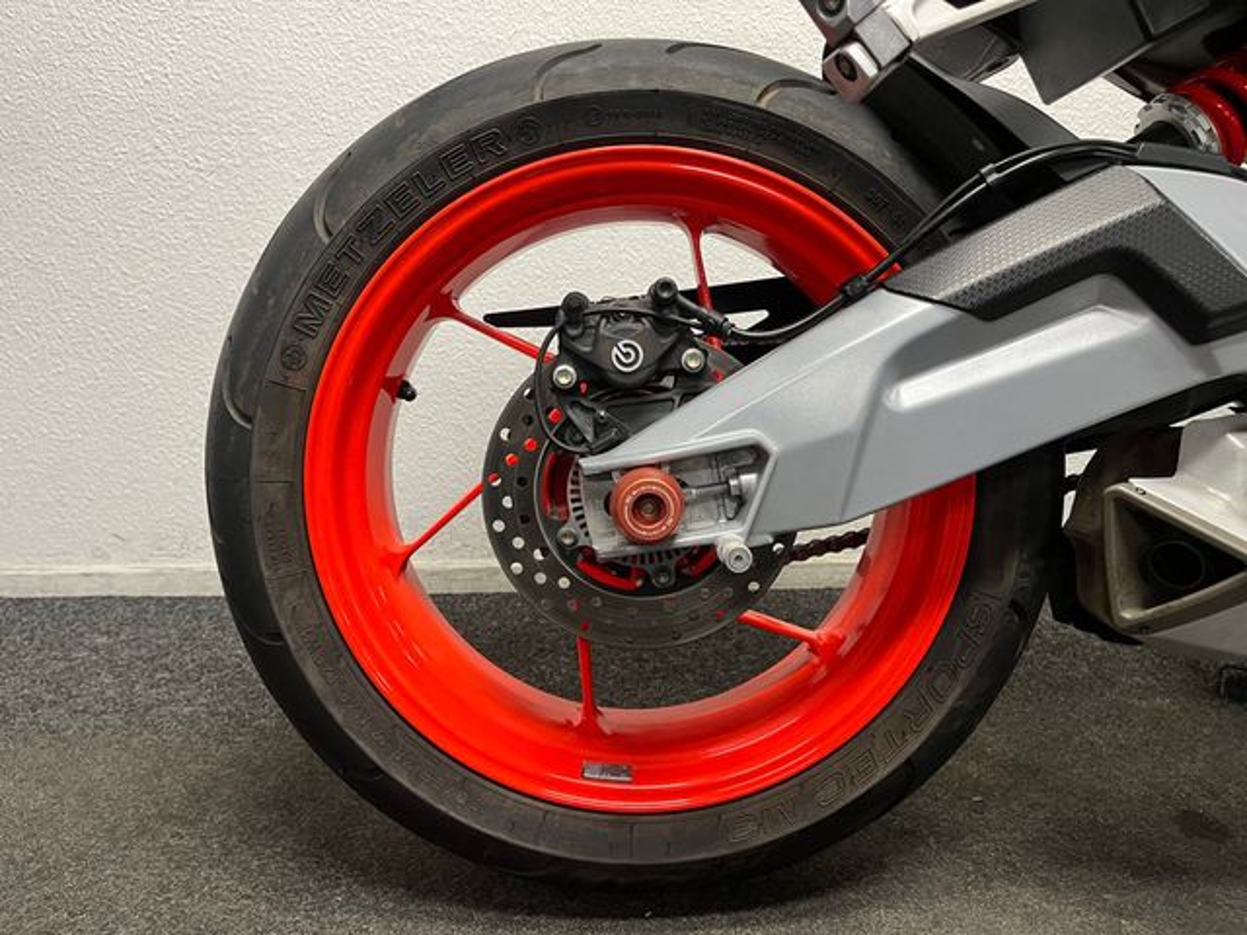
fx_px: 937
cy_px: 468
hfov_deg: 67.3
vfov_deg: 53.1
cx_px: 624
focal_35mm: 26
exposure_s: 1/50
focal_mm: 5.1
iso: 200
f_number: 1.6
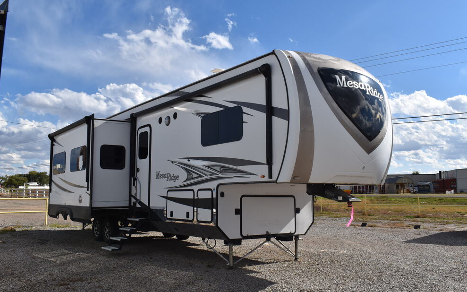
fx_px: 433
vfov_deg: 37.3
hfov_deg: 56.7
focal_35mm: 34
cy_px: 149
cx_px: 233
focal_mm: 22
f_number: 11
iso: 200
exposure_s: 1/500
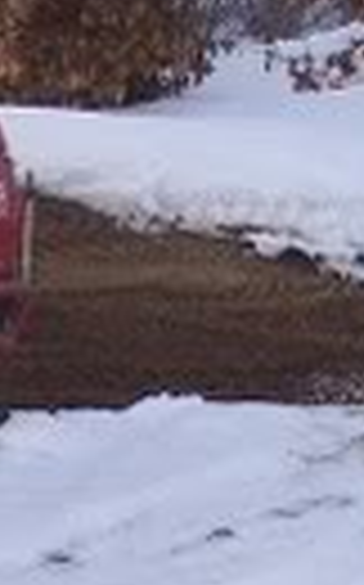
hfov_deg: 6.3
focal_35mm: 199
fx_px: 3166
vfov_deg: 10.5
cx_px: -440
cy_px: 261
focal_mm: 8
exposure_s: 1/700
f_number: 2.8
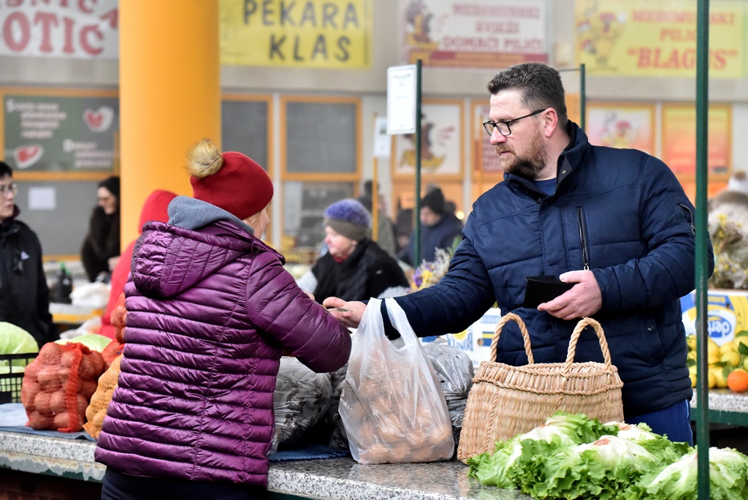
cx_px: 374
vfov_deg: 11.3
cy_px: 250
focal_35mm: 122
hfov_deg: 16.8
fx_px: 2536
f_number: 5
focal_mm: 122
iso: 8000
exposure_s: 1/500
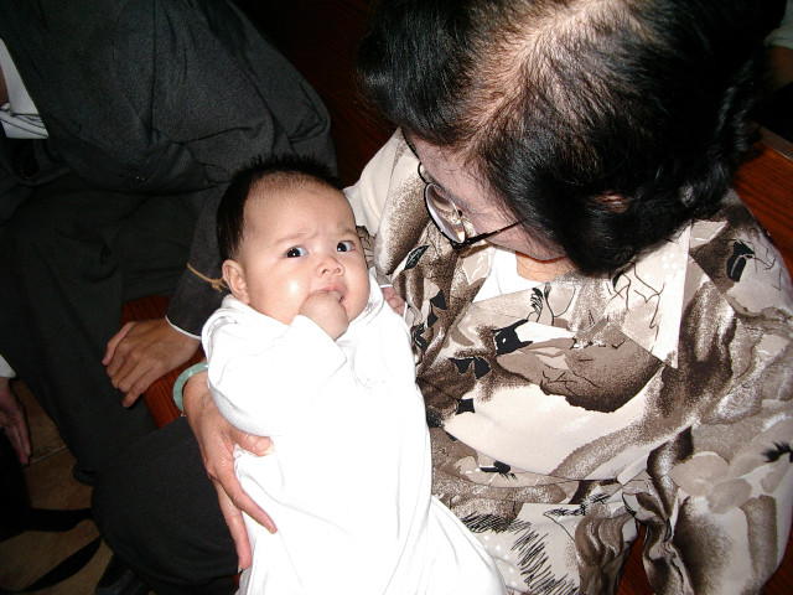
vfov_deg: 37.7
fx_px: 871
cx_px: 396
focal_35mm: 38
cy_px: 298
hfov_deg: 49.0
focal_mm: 5.8
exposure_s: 1/60
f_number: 2.6
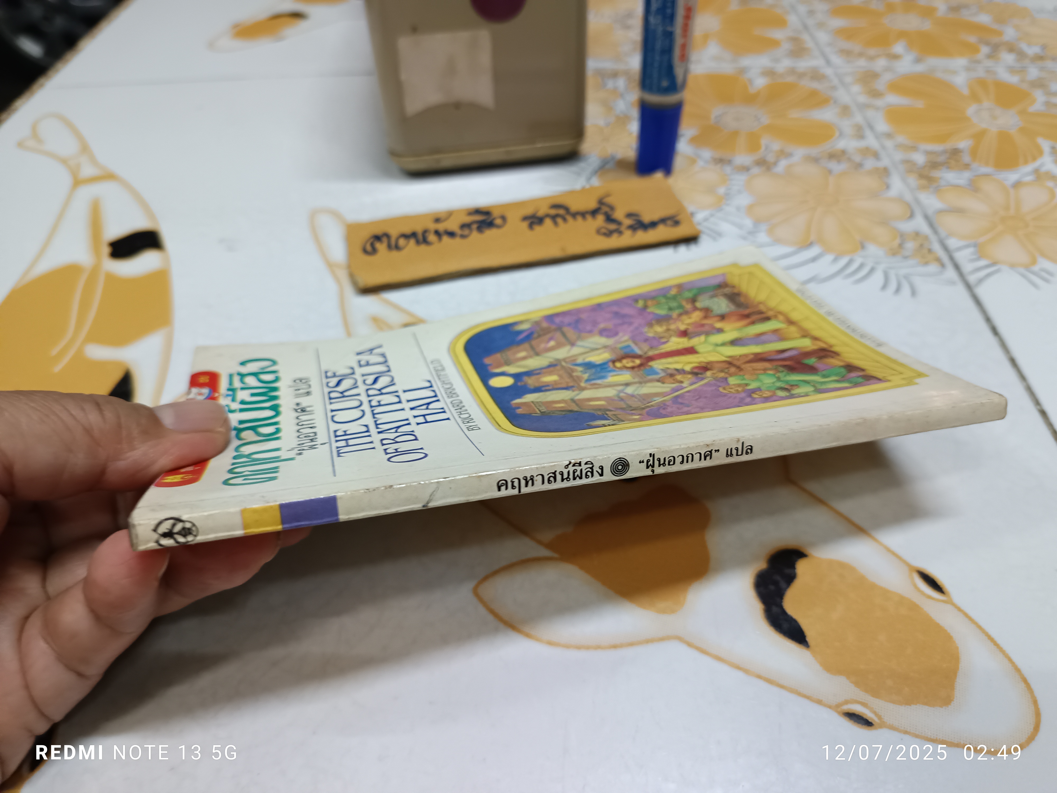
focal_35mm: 24
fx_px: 733
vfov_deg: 56.8
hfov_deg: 71.6
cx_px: 528
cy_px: 396
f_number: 1.7
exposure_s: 1/25
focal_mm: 5.31
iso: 963
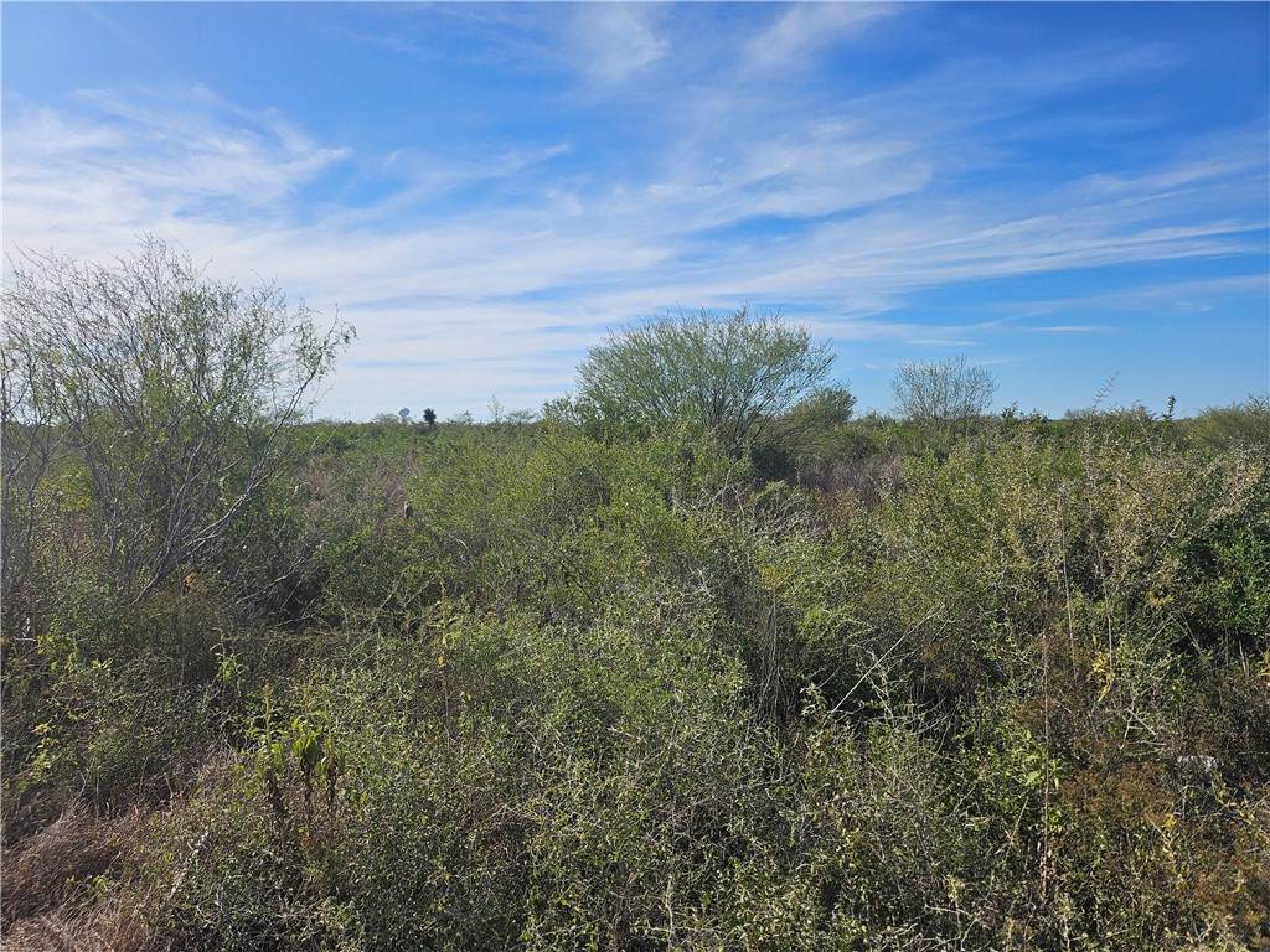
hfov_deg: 71.6
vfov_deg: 56.8
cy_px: 476
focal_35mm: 24
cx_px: 635
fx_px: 881
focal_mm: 5
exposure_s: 1/5717
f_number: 1.8
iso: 50
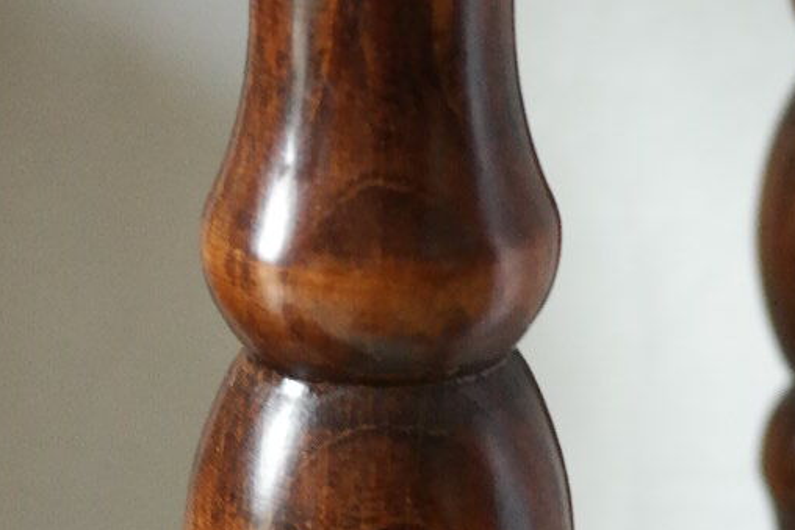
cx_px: 387
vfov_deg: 10.1
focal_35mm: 136
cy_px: 361
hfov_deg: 15.1
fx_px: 3004
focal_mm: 26
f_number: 5.6
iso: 1600
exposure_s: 1/30
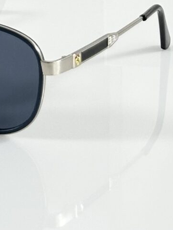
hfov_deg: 5.8
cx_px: -53
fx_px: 1693
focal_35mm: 254
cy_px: -293
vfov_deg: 7.4
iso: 80
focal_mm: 6.86
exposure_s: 1/118
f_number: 1.78
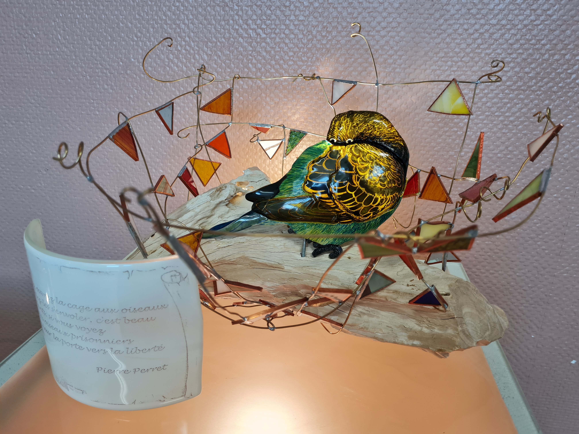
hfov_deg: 67.3
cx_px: 290
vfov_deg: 53.1
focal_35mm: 26
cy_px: 217
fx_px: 435
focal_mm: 5.4
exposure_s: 1/100
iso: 160
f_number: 1.8
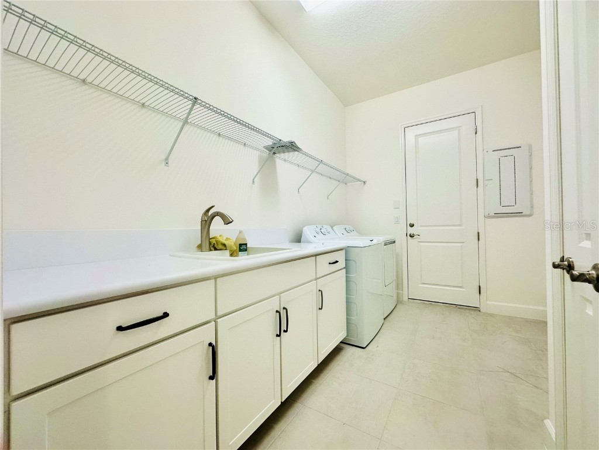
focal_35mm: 14
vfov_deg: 85.7
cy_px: 225
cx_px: 300
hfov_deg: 102.1
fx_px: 242
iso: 125
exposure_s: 1/120
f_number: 2.2
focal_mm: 2.22
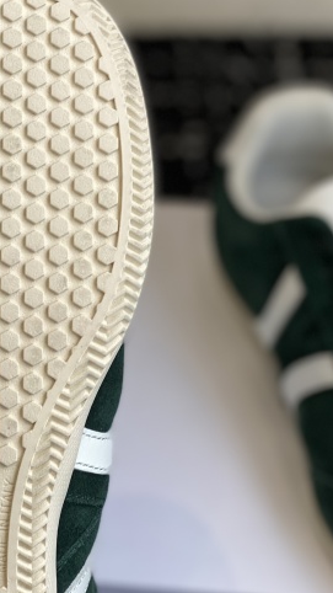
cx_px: 65
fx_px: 1476
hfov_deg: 12.8
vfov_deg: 22.7
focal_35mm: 94
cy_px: 310
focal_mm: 6
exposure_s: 1/223
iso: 20
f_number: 2
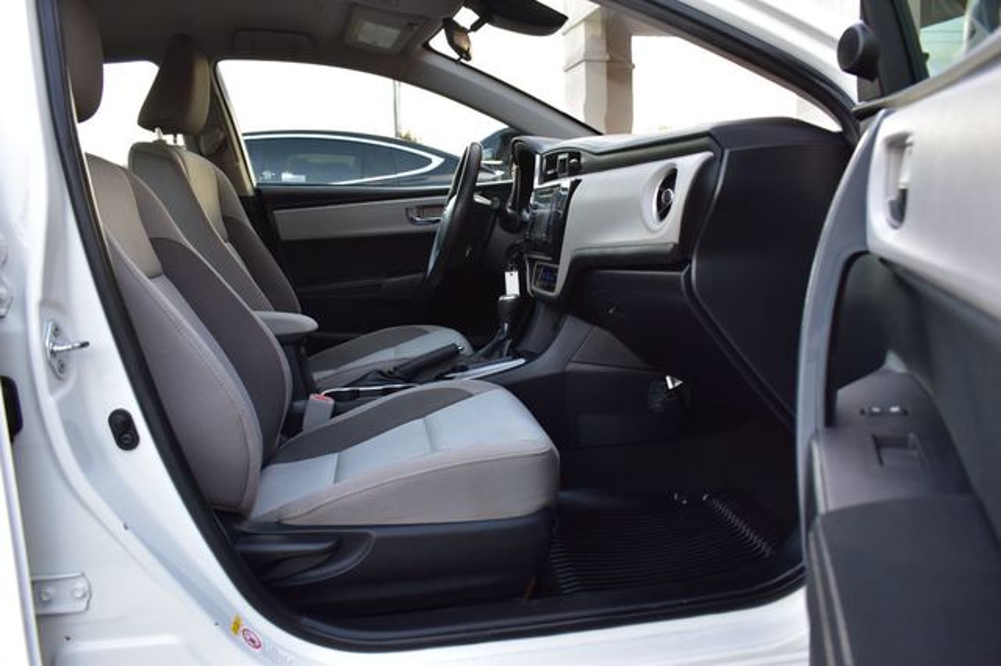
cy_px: 333
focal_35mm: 30
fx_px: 834
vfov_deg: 43.6
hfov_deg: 62.0
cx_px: 500
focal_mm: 20
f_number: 6.3
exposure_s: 1/15
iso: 560
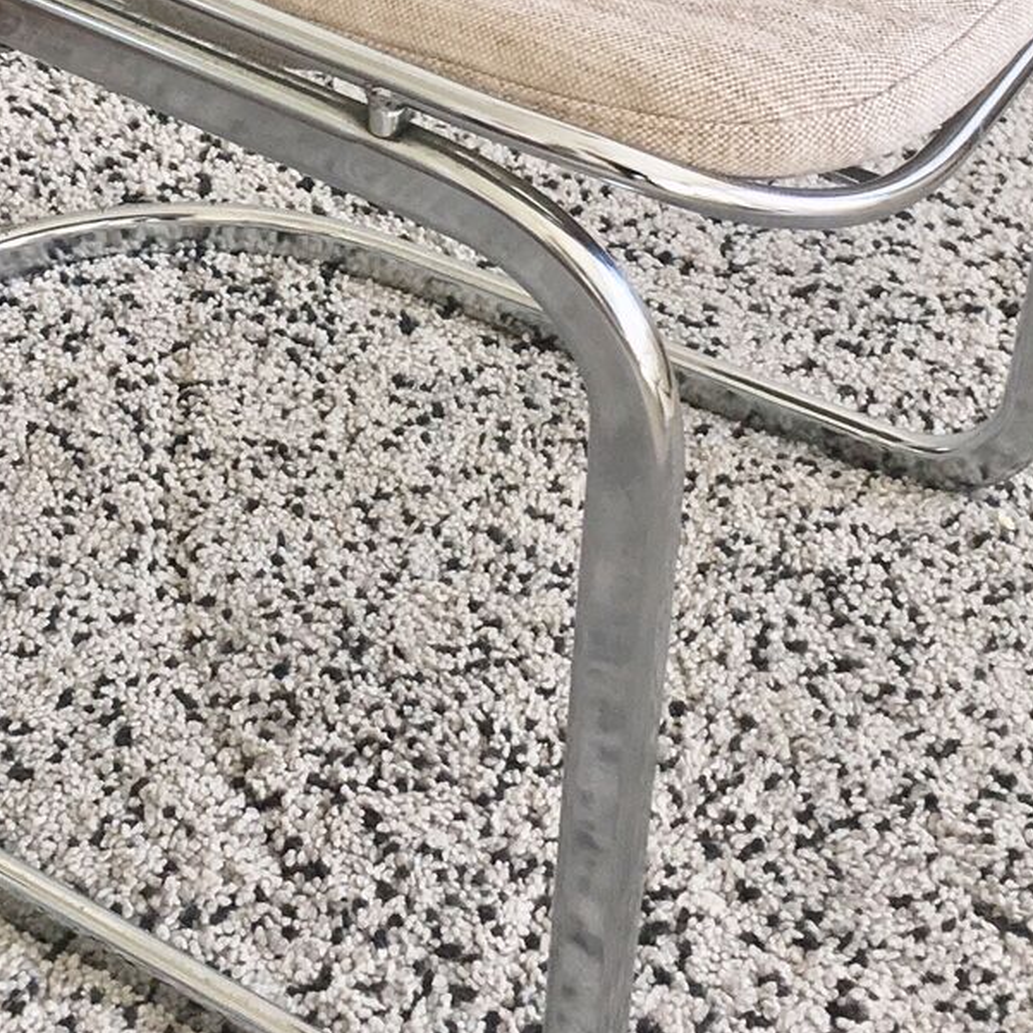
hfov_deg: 20.1
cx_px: 347
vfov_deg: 19.5
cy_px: -33
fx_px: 2904
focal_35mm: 86
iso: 40
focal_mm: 4.15
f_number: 2.2
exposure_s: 1/100
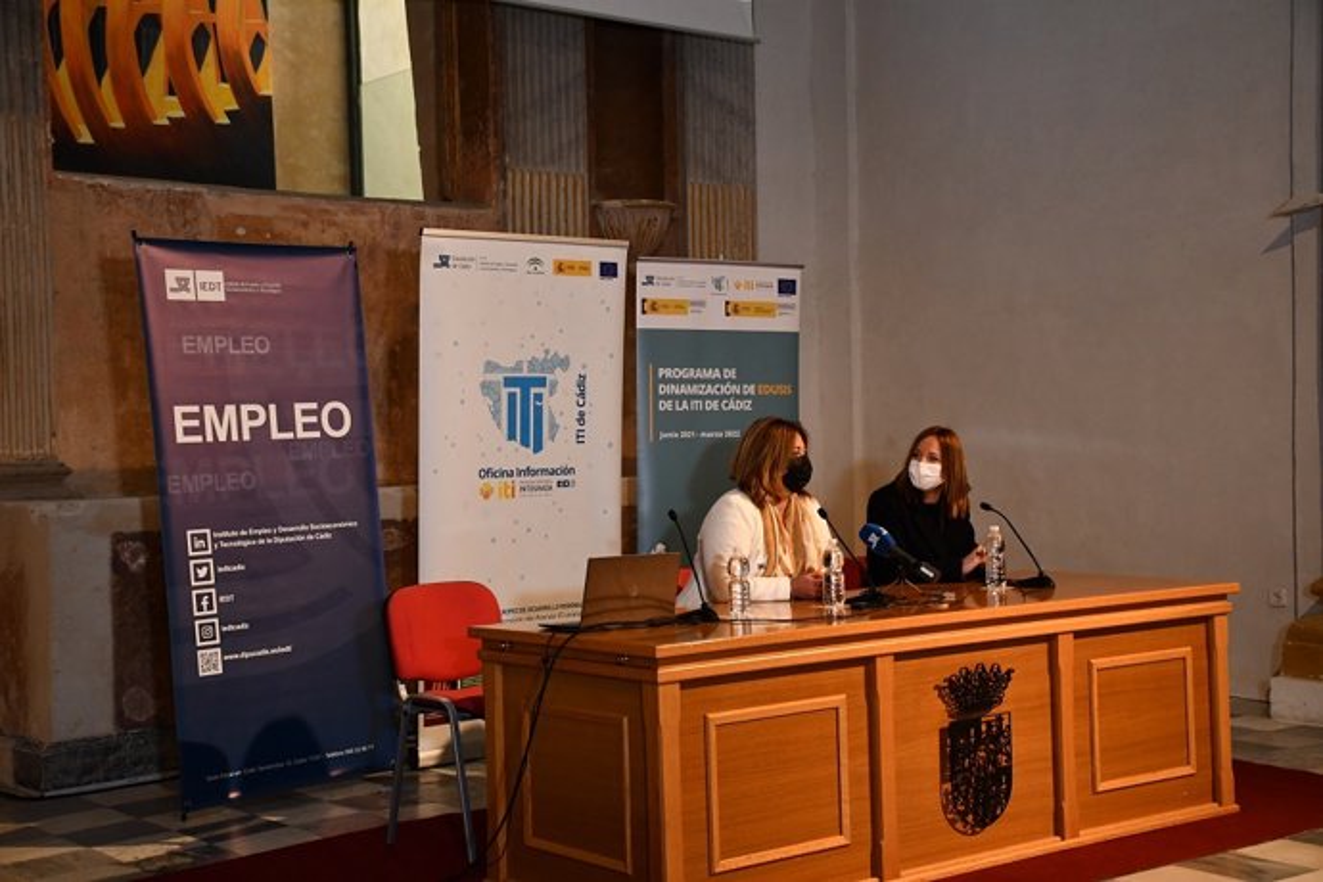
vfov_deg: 28.1
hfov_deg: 41.1
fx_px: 1764
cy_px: 441
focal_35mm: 48
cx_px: 662
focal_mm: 32
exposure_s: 1/125
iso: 1800
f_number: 4
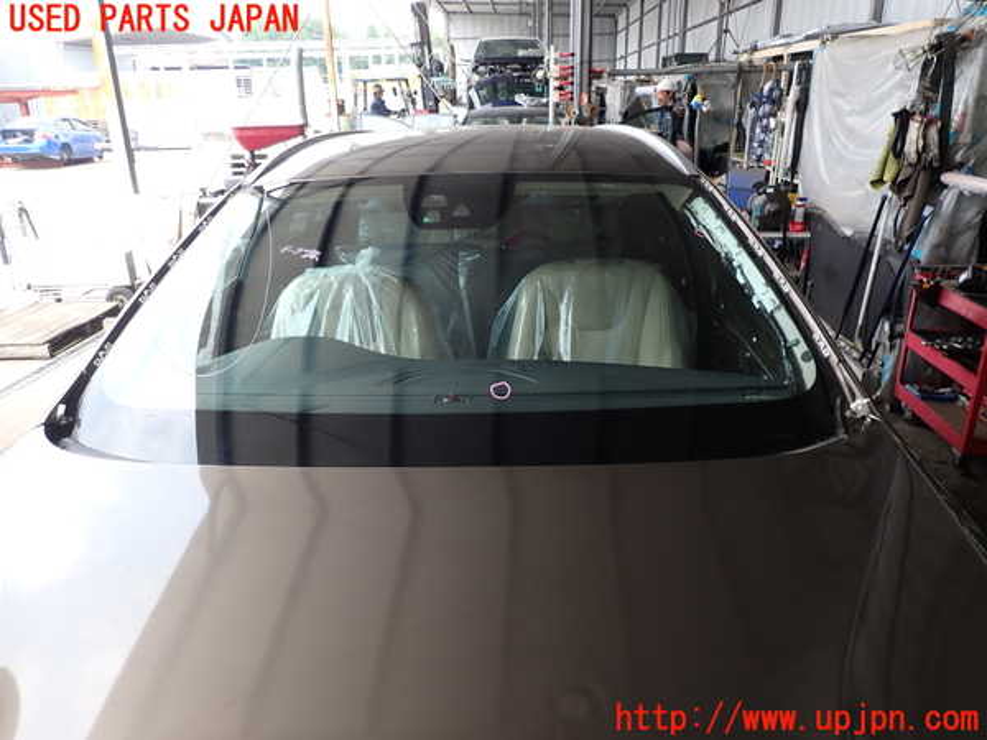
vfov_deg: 54.9
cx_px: 494
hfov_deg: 69.4
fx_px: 713
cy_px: 370
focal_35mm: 25
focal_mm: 4.5
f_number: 2.8
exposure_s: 1/160
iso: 100
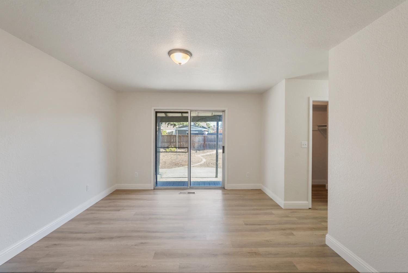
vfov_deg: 73.8
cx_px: 204
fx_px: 181
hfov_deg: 96.7
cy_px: 136
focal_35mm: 16
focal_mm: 16
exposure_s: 1/30
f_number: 8
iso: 250
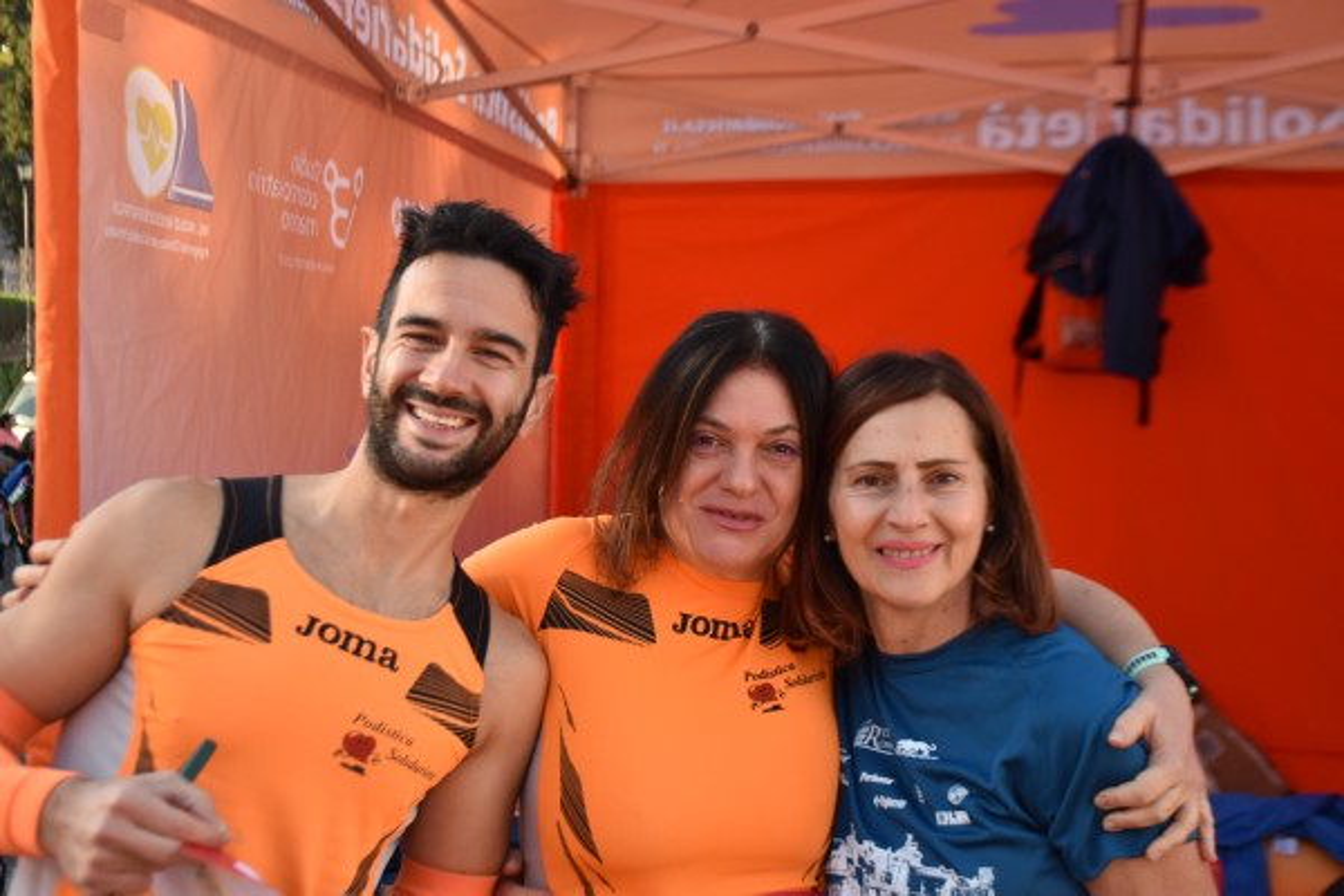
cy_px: 448
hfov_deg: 28.1
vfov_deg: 18.9
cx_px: 672
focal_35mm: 72
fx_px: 2688
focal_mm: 48
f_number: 4.5
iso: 800
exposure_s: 1/800
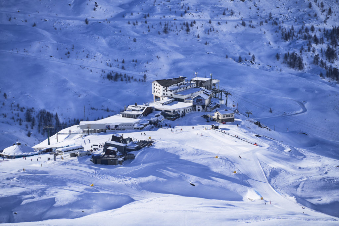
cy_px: 113
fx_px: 2825
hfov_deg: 6.9
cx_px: 170
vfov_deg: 4.6
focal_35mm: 300
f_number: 10
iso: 125
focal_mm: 300
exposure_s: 1/500
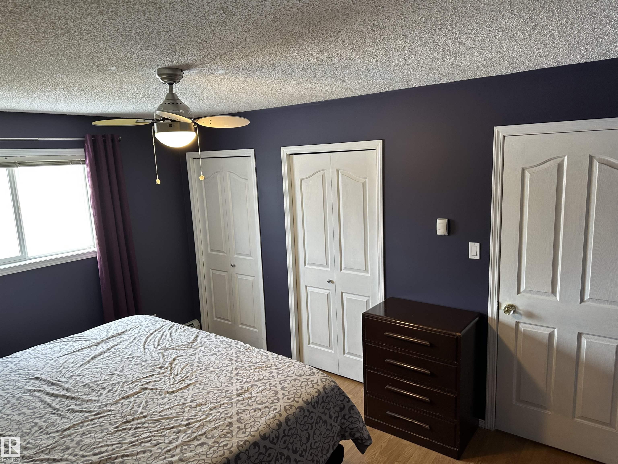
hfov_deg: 71.6
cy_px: 232
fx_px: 428
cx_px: 309
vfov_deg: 56.8
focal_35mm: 24
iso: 125
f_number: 1.78
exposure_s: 1/60
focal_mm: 6.86
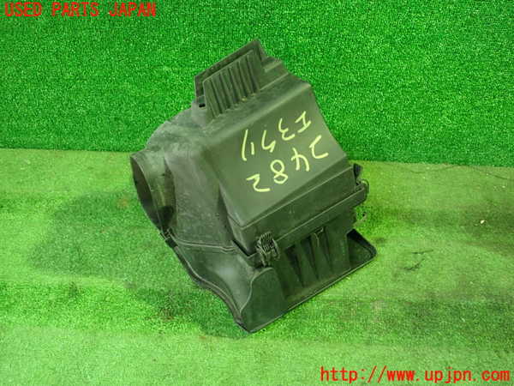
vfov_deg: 46.8
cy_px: 193
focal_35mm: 30
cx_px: 257
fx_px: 445
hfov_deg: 60.0
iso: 1000
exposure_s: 1/30
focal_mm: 5.5
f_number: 2.3
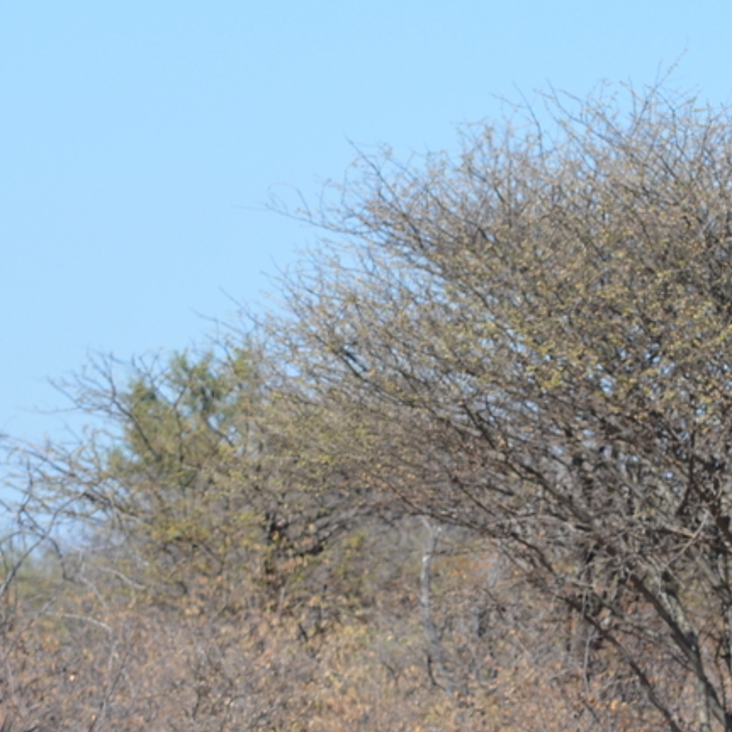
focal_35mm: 793
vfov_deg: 2.2
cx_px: 560
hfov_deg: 2.2
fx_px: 18972
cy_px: 423
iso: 200
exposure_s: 1/640
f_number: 6.3
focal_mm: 210
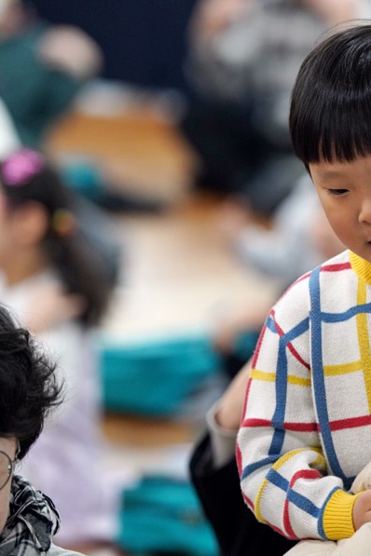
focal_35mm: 258
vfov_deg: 8.0
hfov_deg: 5.3
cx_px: 398
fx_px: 3988
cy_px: 278
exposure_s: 1/200
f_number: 3.5
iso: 1600
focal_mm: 171
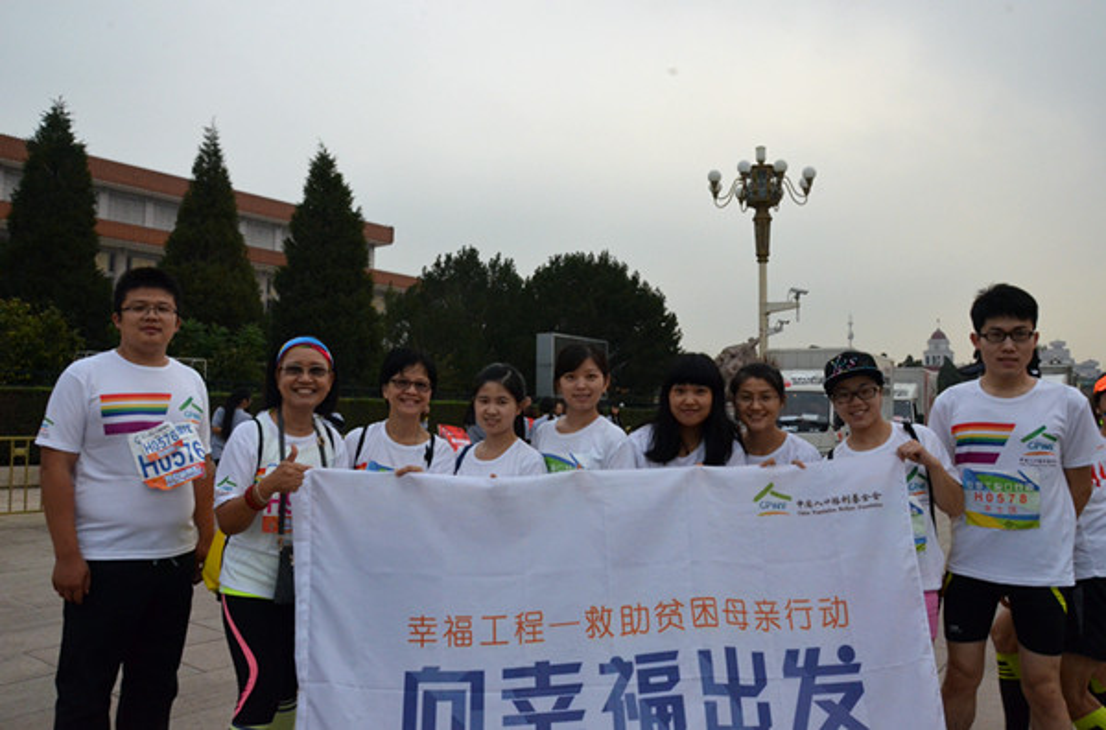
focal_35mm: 27
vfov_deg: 47.6
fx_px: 827
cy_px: 365
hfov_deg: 67.5
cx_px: 553
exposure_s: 1/500
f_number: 16
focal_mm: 18
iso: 2000
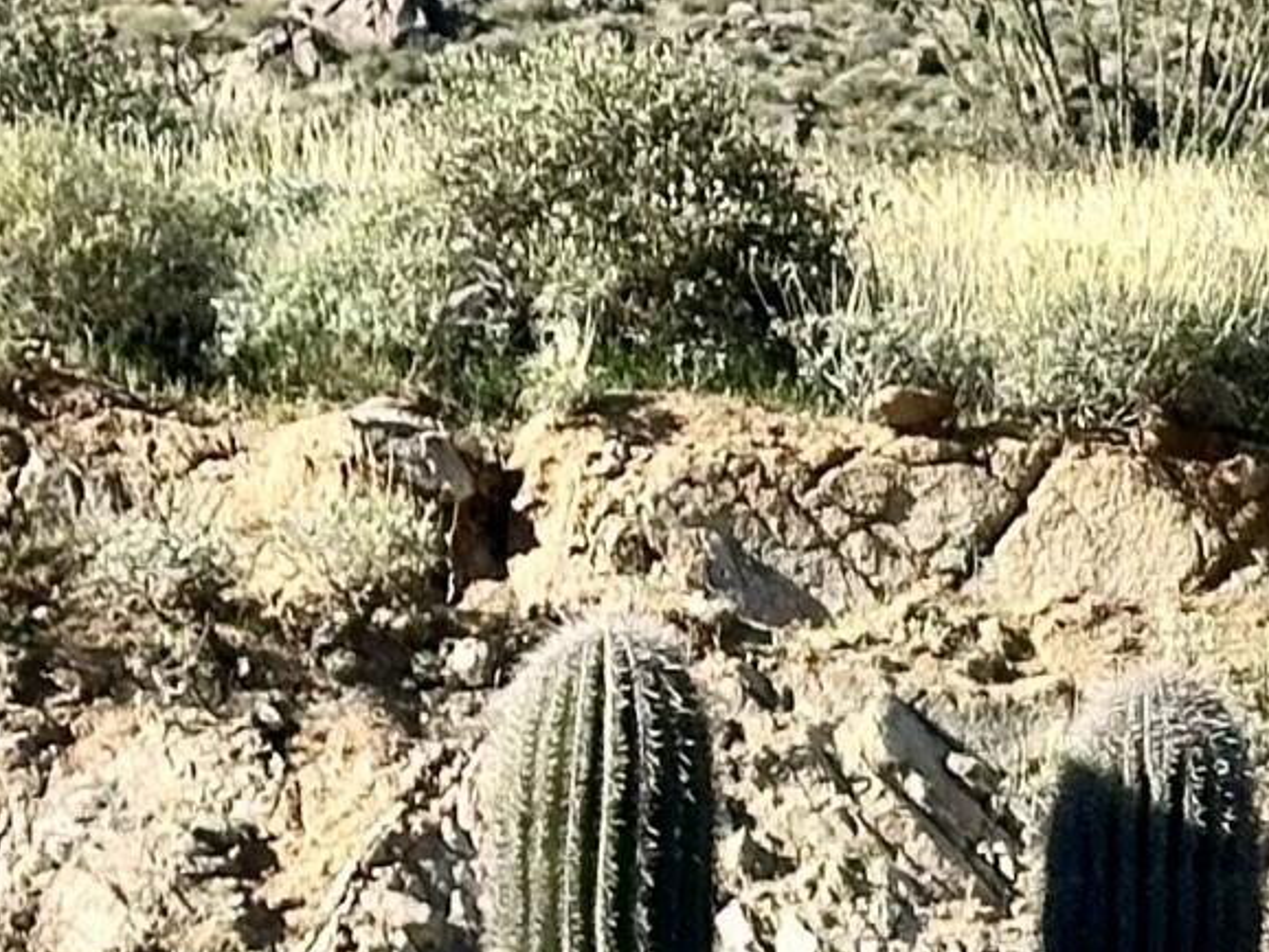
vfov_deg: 5.9
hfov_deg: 7.7
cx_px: 2226
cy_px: 1408
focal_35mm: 249
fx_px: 9132
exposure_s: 1/2028
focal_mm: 6.86
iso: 64
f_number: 1.78
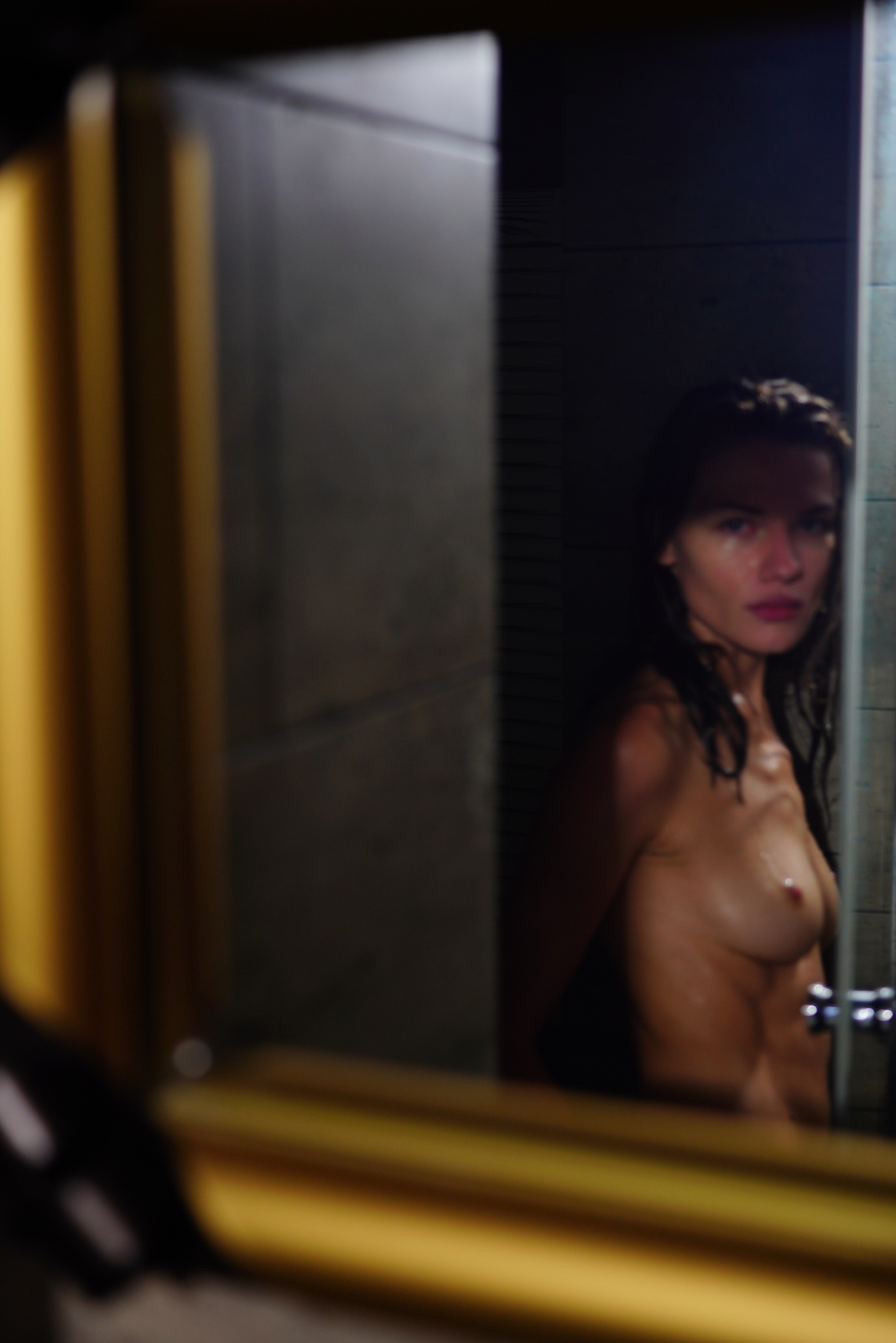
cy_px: 672
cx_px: 448
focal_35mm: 50
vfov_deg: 39.6
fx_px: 1866
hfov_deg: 27.0
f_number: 2
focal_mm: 50
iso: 400
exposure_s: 1/10
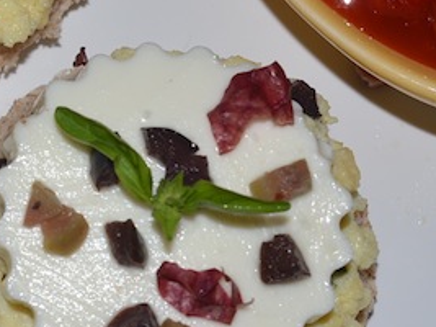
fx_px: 2178
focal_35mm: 173
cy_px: 66
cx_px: -100
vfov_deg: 8.6
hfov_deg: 11.2
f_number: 8
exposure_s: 1/60
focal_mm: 40
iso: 100
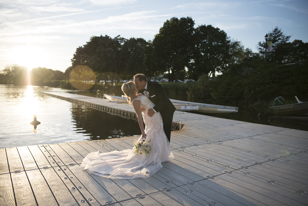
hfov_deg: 61.9
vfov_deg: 43.6
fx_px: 257
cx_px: 154
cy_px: 103
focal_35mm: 30
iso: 500
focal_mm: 30
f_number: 2.8
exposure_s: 1/4000
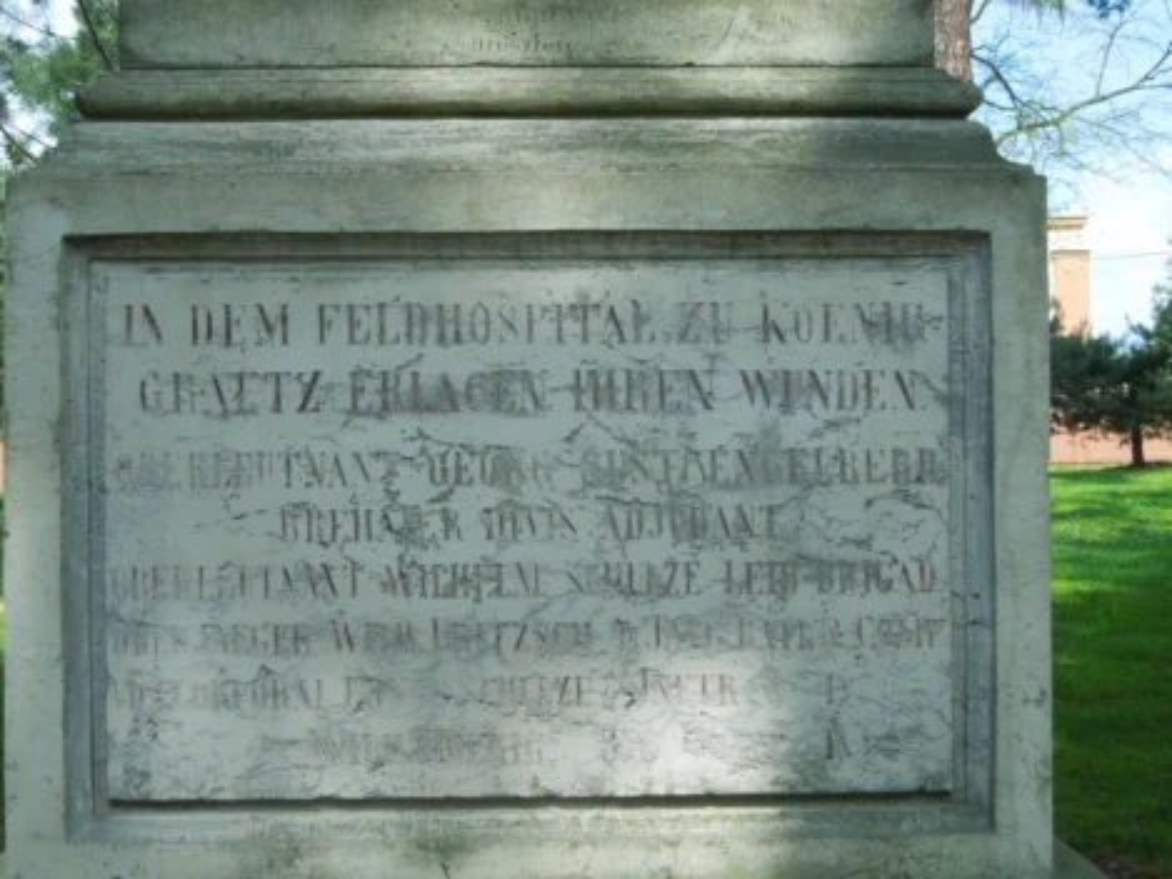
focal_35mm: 48
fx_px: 1626
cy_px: 440
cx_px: 586
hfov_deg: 39.6
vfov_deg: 30.3
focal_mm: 8.7
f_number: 8
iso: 400
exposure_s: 1/400
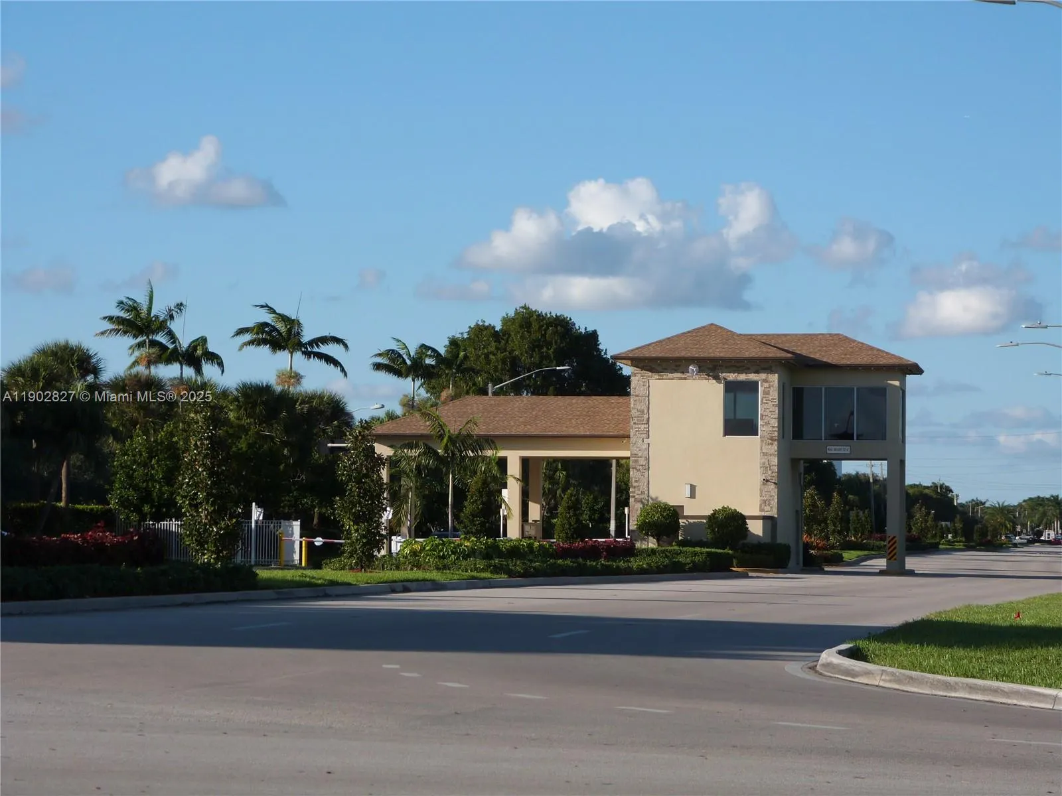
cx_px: 531
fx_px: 3743
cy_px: 398
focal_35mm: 122
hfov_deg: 16.1
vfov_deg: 12.1
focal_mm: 21.9
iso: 100
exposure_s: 1/800
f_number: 3.6
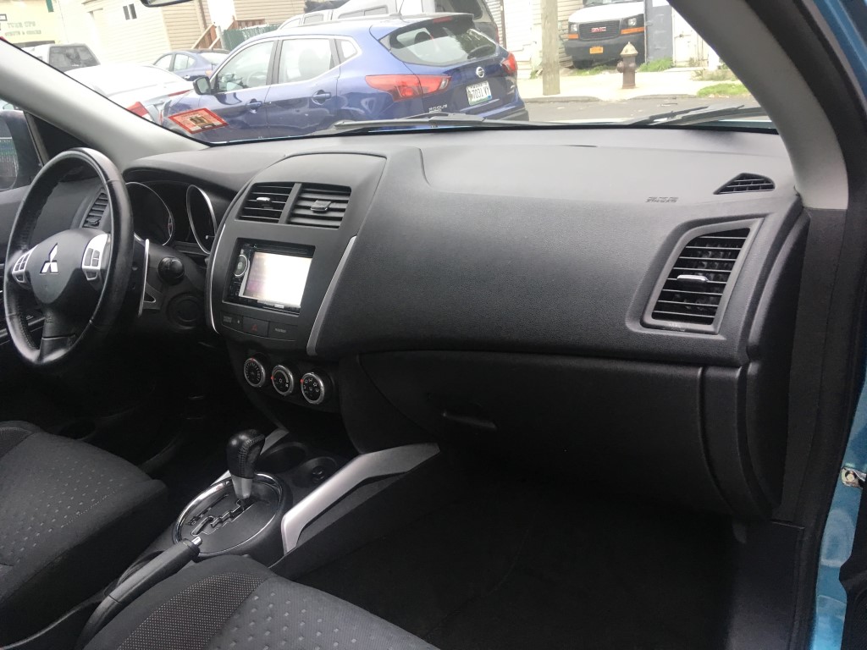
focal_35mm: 29
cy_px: 325
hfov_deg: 61.7
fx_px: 726
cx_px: 434
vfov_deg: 48.2
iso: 40
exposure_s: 1/30
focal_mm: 4.15
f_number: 2.2
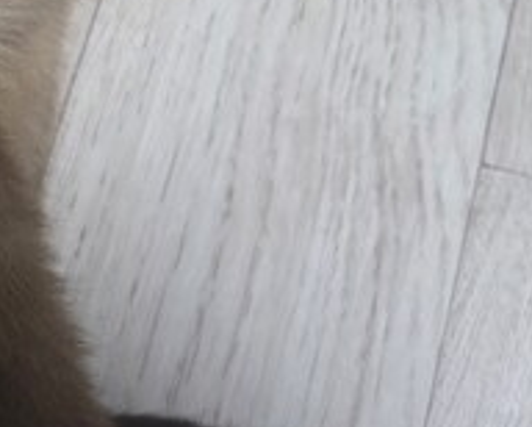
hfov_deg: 18.2
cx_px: 172
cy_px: -259
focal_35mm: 105
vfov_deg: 13.6
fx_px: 1655
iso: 1000
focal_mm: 5.4
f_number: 1.8
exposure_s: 1/120
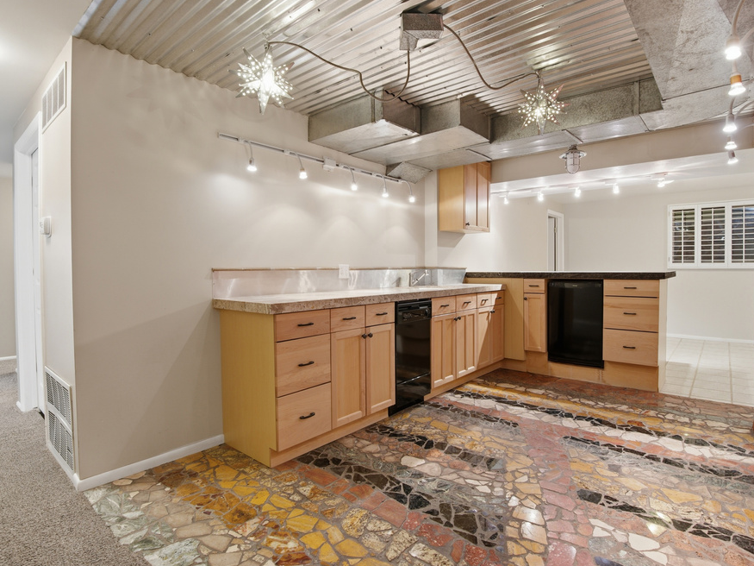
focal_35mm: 18
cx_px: 414
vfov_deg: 71.6
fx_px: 392
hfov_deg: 87.5
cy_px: 278
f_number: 9
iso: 250
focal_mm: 16
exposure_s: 1/15
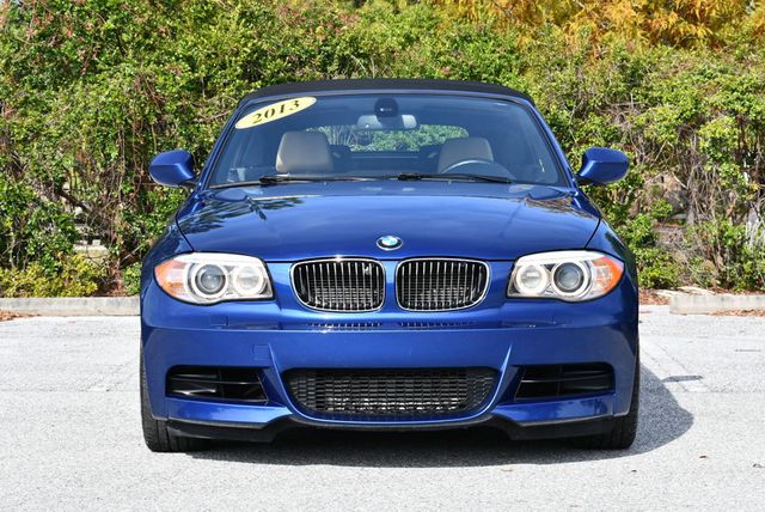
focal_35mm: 96
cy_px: 256
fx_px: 2042
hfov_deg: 21.2
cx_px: 382
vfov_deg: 14.3
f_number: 8
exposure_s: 1/250
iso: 160
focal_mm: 48
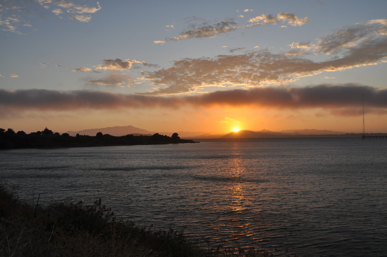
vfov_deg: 39.9
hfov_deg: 57.3
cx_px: 194
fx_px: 354
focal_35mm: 33
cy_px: 128
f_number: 7.1
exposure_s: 1/200
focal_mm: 22
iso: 200
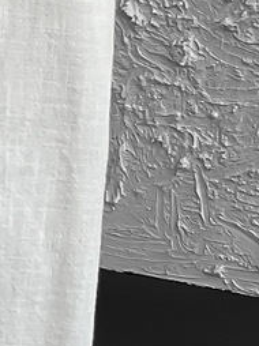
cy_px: -27
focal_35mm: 183
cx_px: -131
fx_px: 1829
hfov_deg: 7.9
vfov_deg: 10.7
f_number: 1.8
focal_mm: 3
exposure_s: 1/120
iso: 25
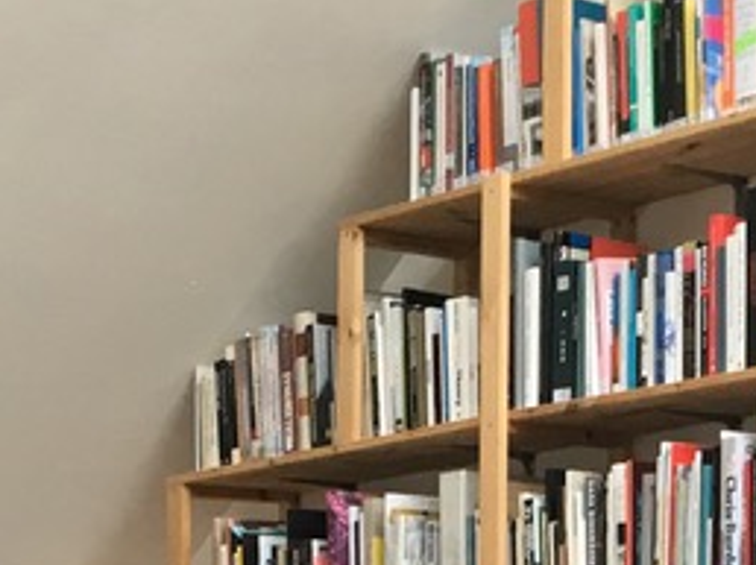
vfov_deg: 9.2
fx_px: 3142
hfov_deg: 13.7
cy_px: 1355
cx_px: 560
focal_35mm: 144
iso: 32
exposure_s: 1/33
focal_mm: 4.15
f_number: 2.2
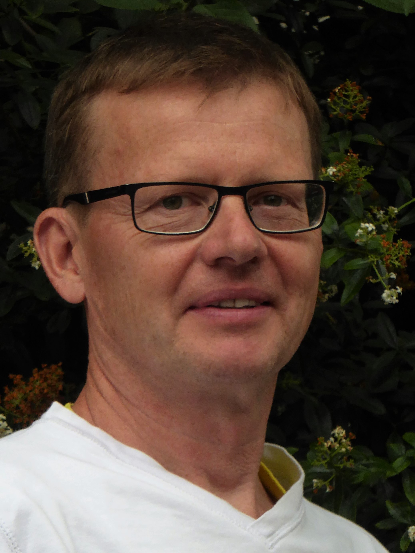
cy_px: 276
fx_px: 3693
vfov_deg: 8.6
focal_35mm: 231
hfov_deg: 6.4
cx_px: 208
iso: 160
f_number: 5.6
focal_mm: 41.4
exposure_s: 1/80
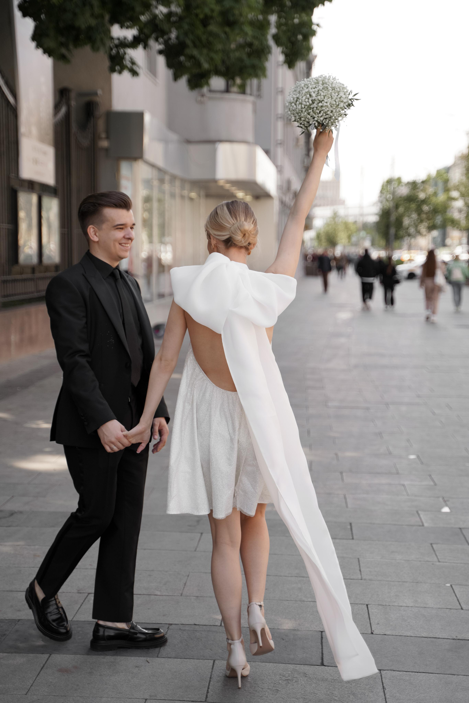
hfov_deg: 22.6
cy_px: 352
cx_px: 234
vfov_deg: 33.4
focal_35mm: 60
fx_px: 1172
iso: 200
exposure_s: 1/1250
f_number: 2.8
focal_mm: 60
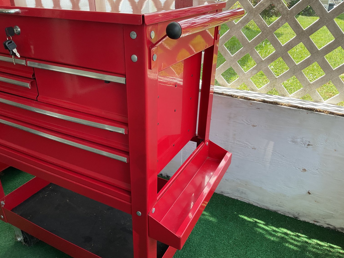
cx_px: 172
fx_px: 288
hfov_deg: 61.7
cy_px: 129
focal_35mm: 29
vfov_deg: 48.2
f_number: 1.8
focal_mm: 3
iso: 32
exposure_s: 1/120
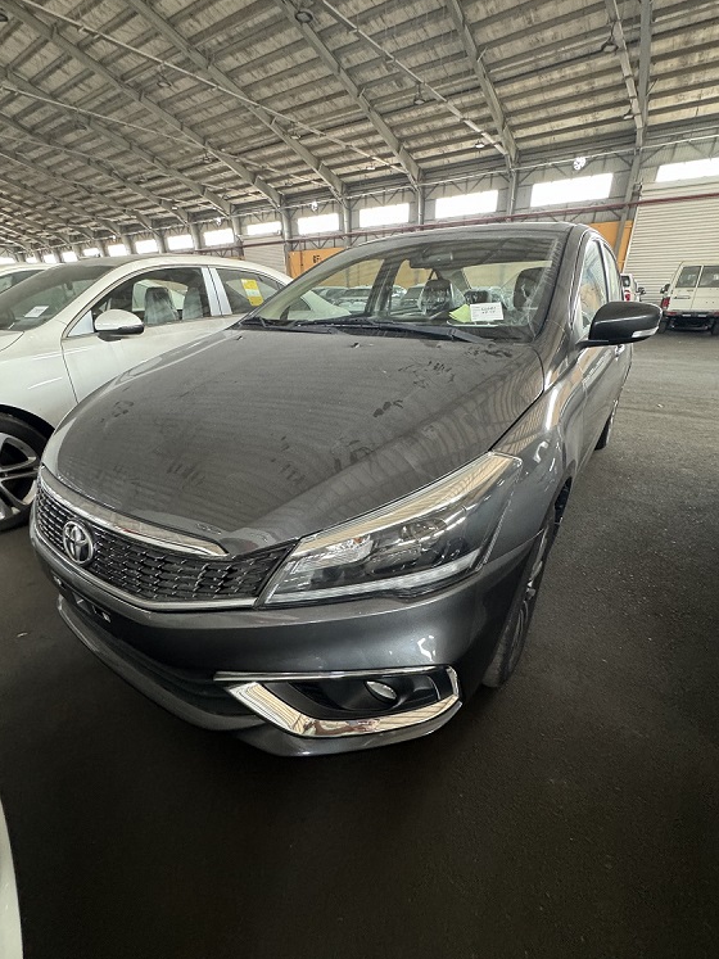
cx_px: 365
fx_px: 416
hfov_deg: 81.7
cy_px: 494
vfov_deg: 98.2
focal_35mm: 15
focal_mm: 2.22
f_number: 2.2
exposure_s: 1/60
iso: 500
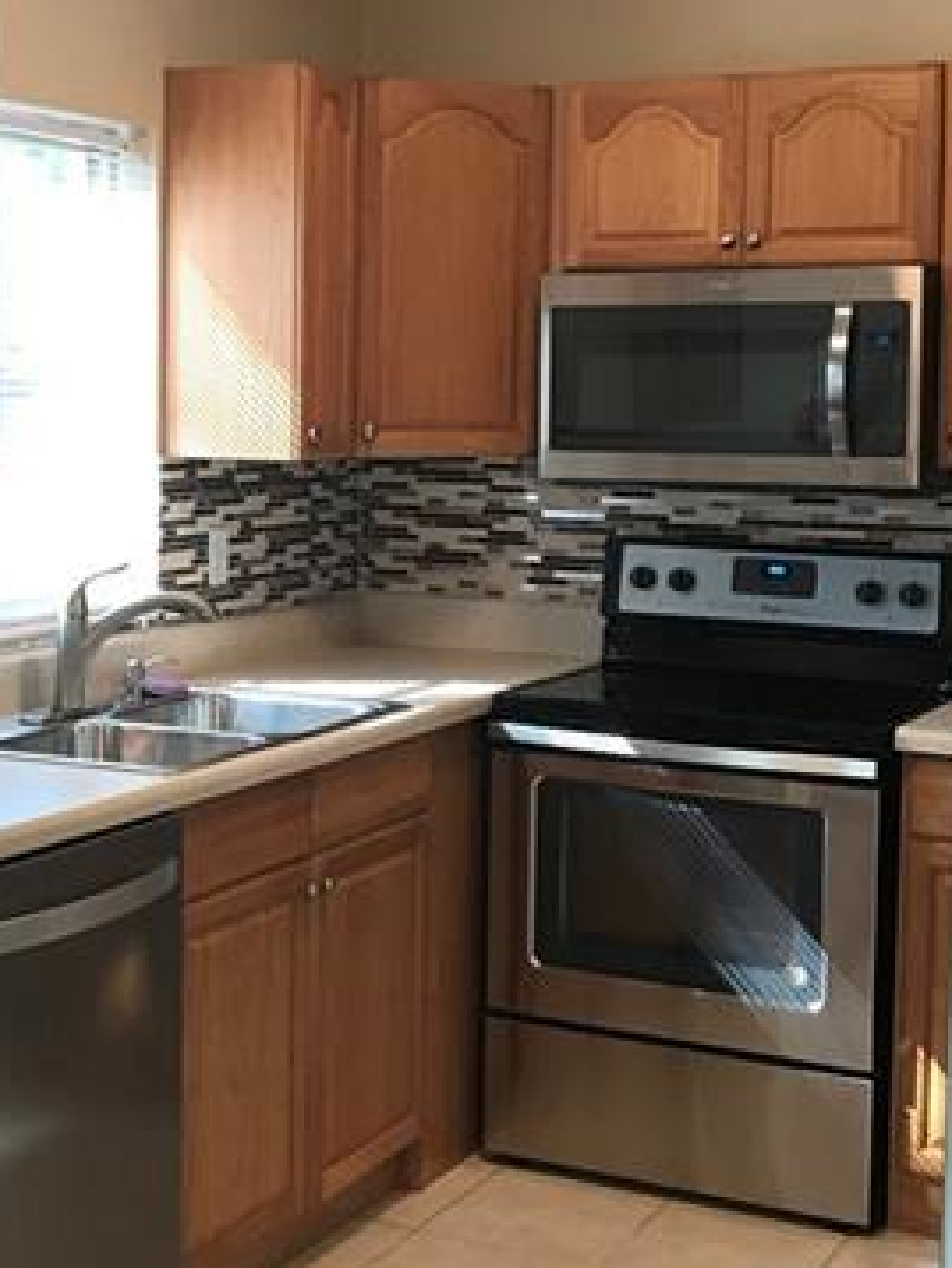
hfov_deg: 24.3
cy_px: 535
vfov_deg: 32.1
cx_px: 322
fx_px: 2198
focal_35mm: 60
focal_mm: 3.99
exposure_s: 1/30
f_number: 1.8
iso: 32
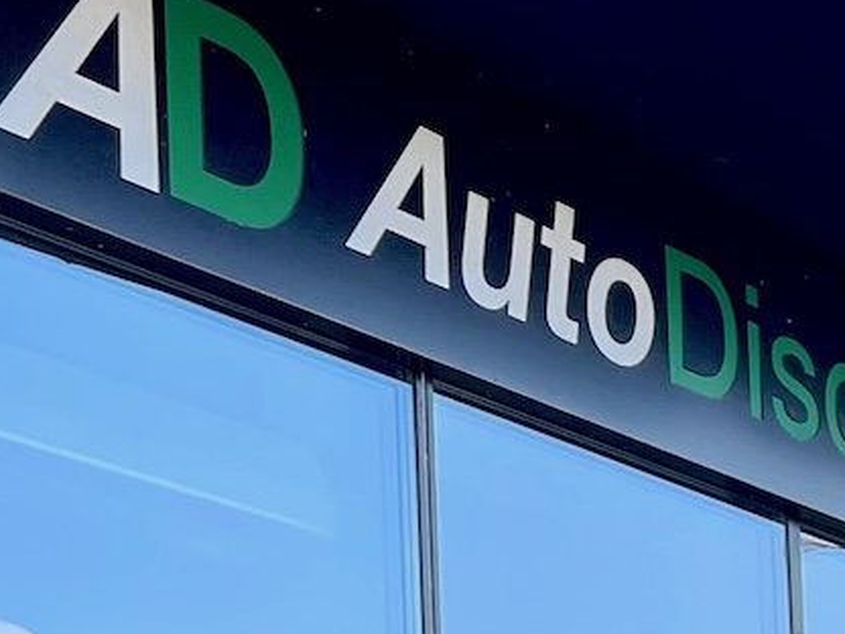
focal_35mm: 120
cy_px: 1288
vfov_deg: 11.1
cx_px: 1454
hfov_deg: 14.7
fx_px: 2929
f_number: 1.5
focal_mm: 5.7
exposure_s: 1/394
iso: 50
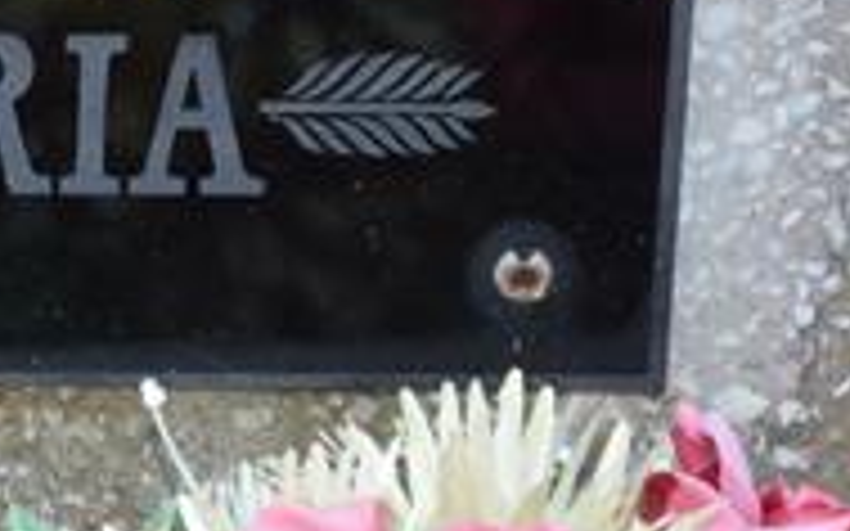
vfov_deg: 3.2
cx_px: -220
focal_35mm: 413
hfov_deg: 5.1
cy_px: -261
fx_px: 9564
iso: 400
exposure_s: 1/125
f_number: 5.3
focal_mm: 80
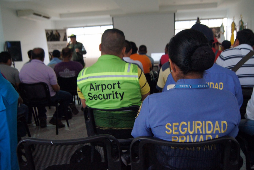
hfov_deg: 51.9
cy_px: 84
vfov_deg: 36.0
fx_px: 261
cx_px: 130
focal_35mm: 37
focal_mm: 24
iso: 1600
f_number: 4
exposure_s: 1/40
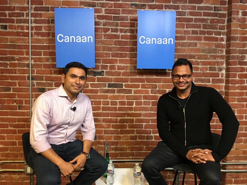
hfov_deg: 61.7
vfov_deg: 48.2
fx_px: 207
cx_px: 124
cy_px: 92
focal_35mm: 29
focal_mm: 4.15
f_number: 2.2
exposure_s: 1/10
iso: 80
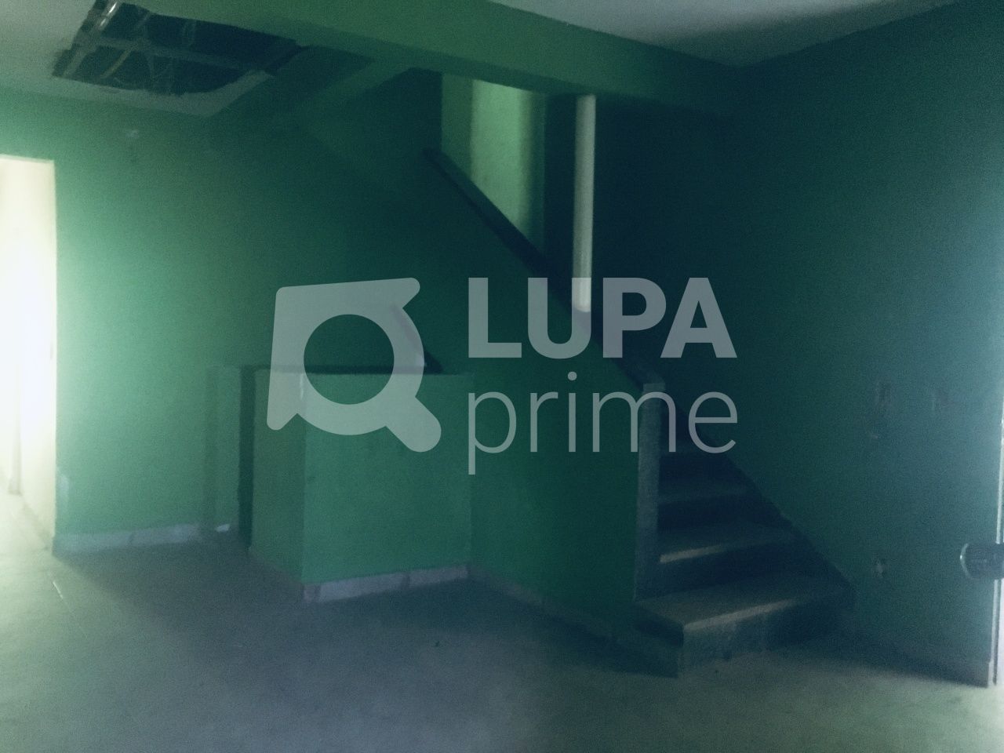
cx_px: 502
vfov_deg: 48.2
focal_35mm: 29
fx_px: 841
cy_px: 376
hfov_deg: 61.7
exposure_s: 1/15
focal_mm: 4.15
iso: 800
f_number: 2.2
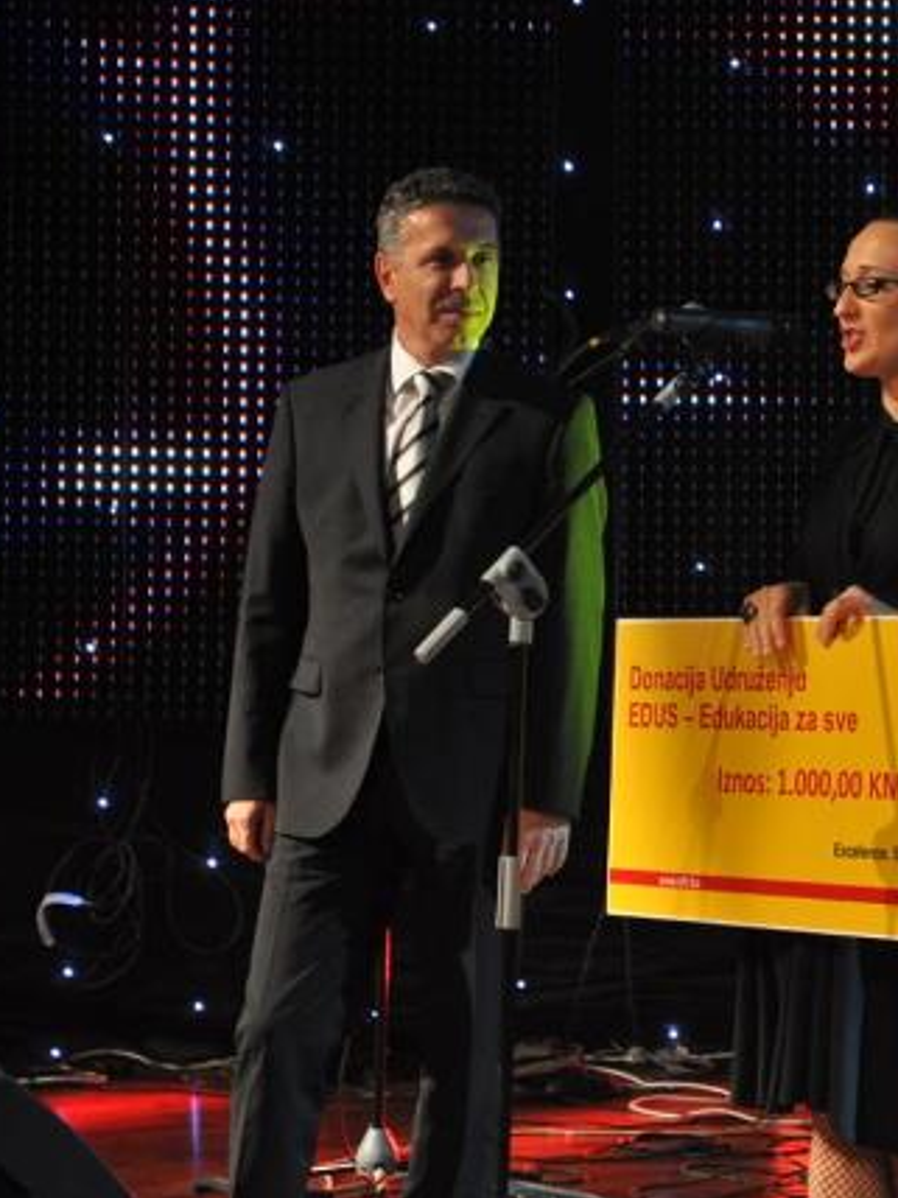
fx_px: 4176
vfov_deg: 16.3
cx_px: 873
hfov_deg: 12.2
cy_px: 600
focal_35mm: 121
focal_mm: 55
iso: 800
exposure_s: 1/125
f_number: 4.5
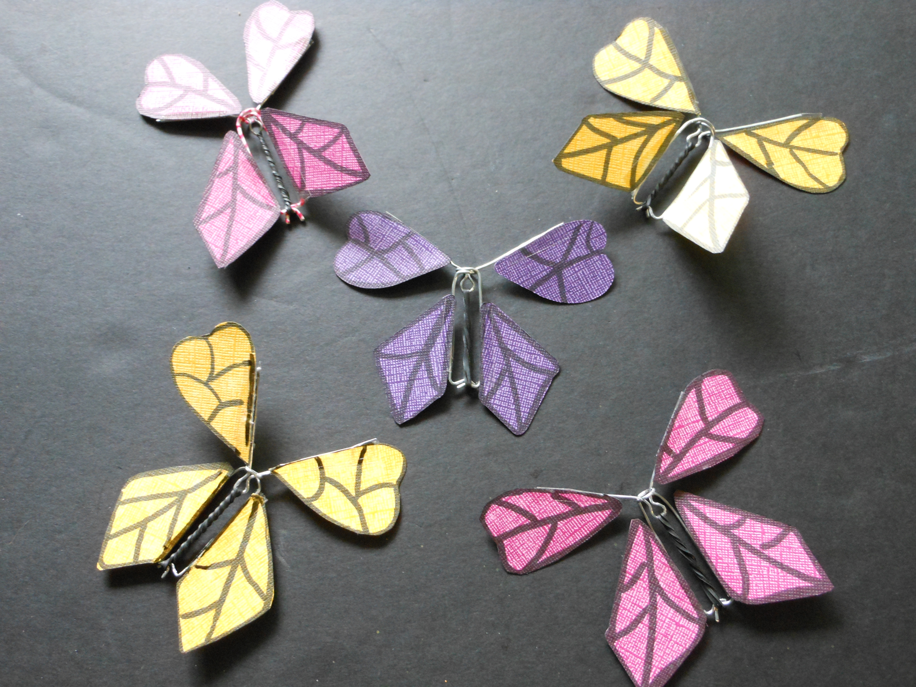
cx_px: 458
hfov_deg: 55.4
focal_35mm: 33
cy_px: 344
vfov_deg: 42.9
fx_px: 873
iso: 400
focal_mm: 5.9
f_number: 4
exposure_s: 1/13
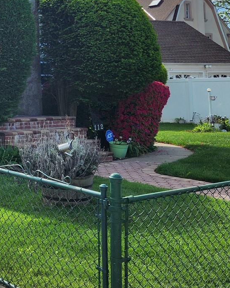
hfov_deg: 19.7
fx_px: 570
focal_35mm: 67
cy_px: 68
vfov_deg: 27.9
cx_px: -116
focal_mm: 5.4
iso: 20
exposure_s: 1/2032
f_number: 1.8
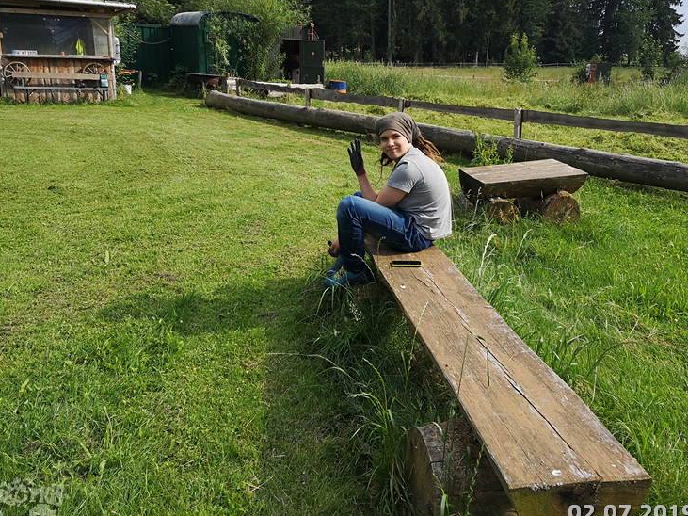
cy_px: 222
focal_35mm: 32
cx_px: 373
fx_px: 636
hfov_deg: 56.7
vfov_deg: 44.0
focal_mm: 3.95
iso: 50
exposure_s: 1/1972
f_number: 1.8
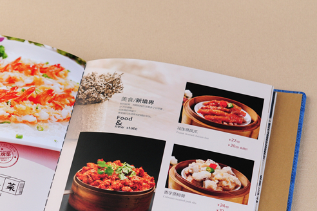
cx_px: 75
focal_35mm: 146
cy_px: 150
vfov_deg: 9.4
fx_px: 1286
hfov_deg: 14.0
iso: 320
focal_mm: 60
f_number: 5
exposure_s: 1/160
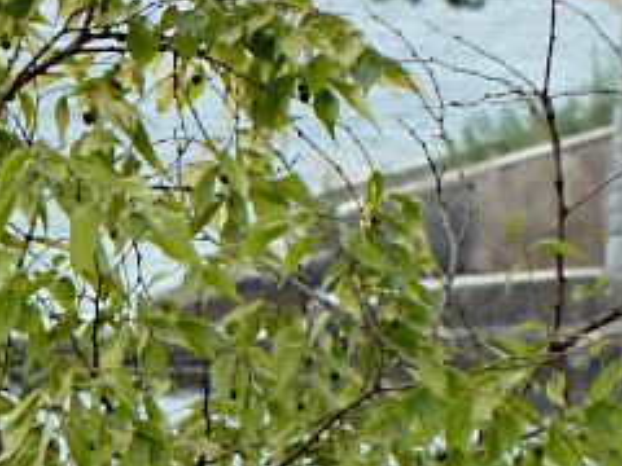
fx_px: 21778
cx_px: 174
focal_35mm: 1212
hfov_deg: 1.6
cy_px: -104
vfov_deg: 1.2
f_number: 4.7
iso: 125
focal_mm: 39.7
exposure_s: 1/100
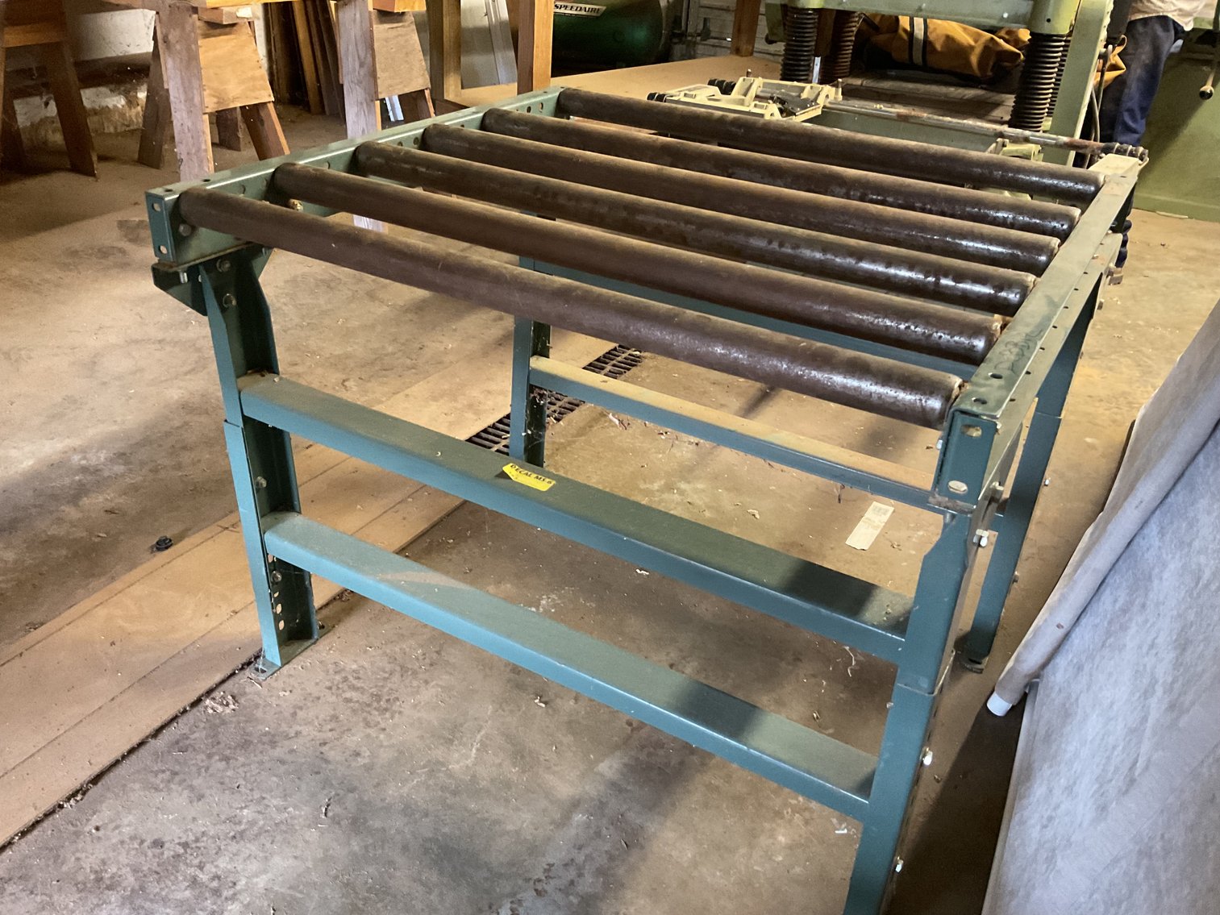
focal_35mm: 29
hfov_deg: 61.7
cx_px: 610
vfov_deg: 48.2
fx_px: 1022
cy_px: 458
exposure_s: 1/30
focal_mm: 3
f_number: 1.8
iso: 400
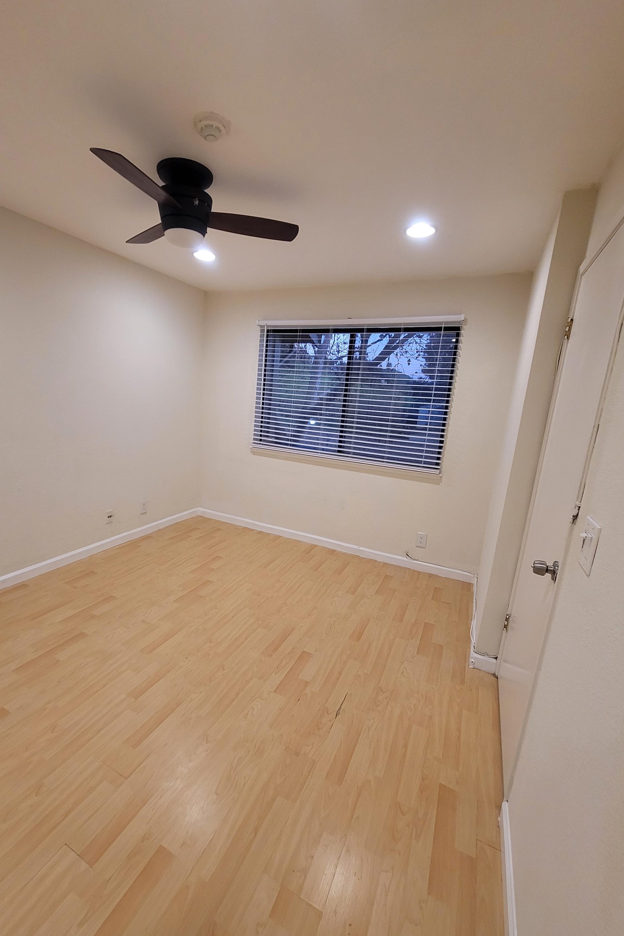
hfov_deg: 80.6
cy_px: 474
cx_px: 265
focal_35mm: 14
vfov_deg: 104.3
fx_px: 364
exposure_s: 1/60
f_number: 2.2
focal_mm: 2.2
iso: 320
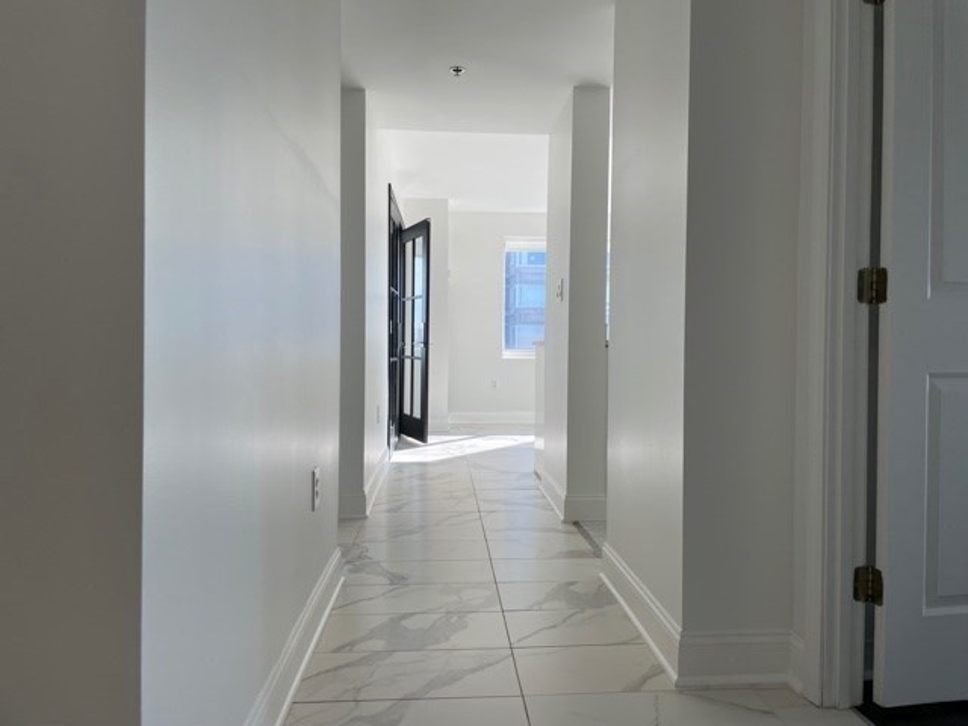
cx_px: 484
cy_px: 363
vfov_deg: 53.1
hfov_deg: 67.3
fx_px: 727
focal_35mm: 26
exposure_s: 1/363
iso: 32
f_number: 1.6
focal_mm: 4.2
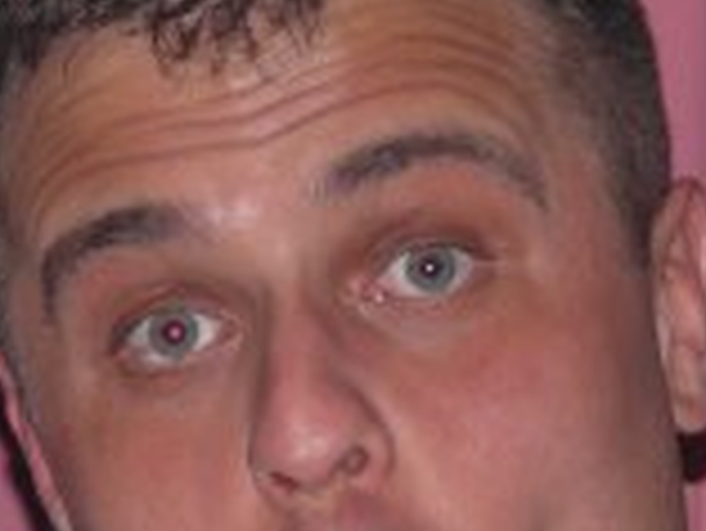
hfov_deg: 3.6
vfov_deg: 2.7
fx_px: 11185
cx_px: 445
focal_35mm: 548
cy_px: 475
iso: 100
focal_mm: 36.4
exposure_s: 1/30
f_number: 3.6
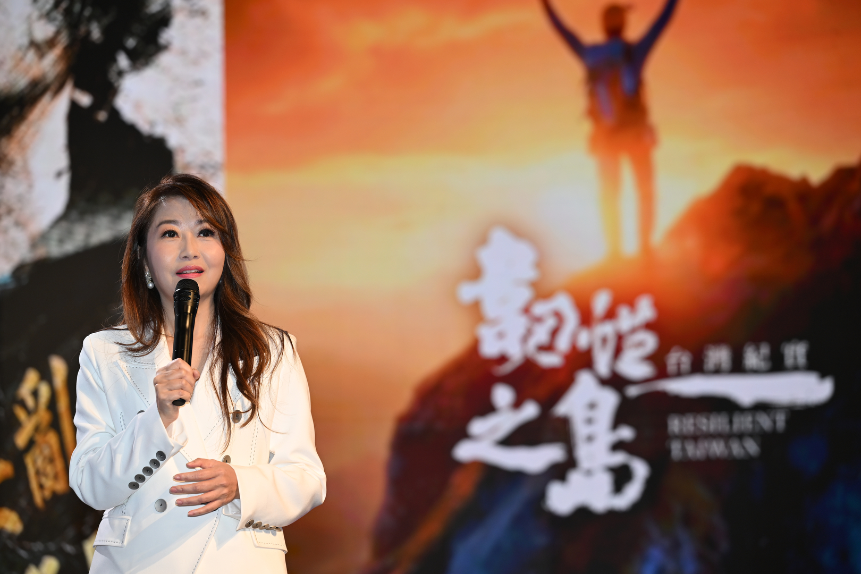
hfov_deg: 17.8
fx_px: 2750
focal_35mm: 115
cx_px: 430
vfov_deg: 11.9
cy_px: 287
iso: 500
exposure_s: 1/200
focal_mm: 115
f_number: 3.5
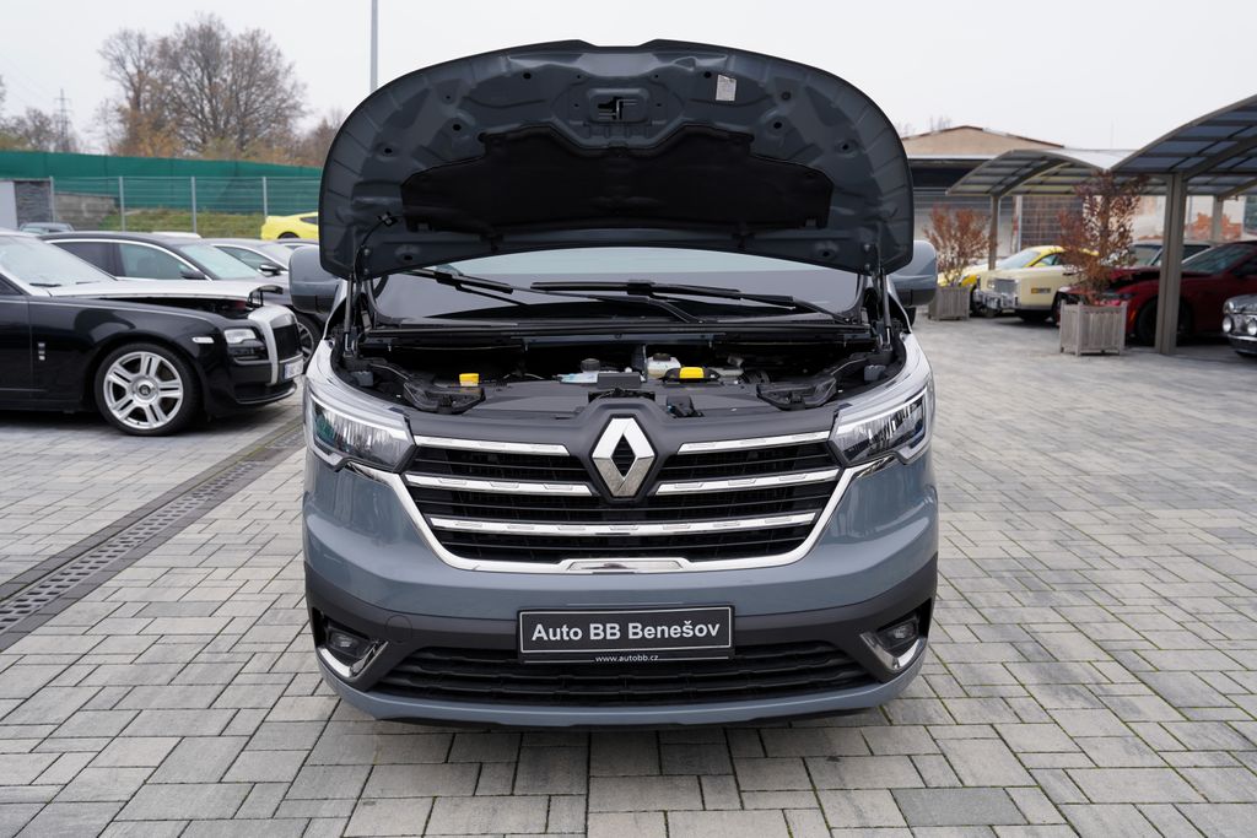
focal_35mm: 33
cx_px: 628
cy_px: 419
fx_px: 1152
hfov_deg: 57.2
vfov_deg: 40.0
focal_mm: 33
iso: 100
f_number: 4.5
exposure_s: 1/100
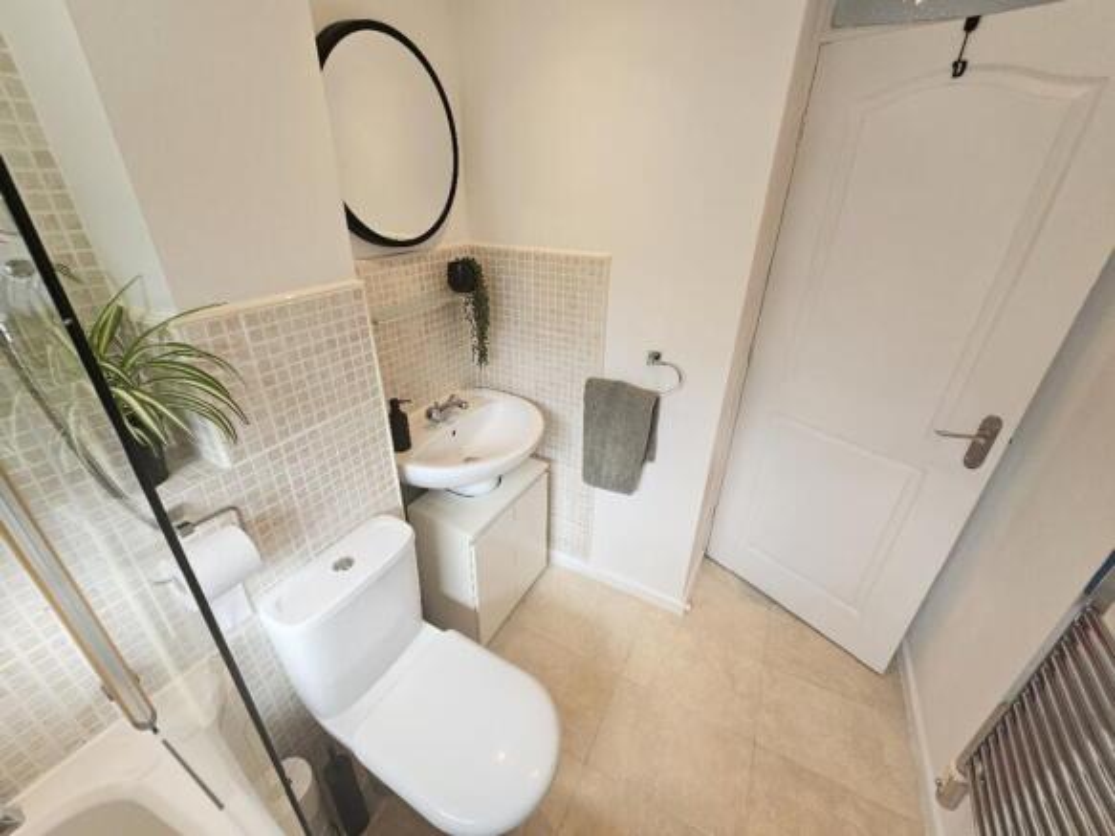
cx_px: 558
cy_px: 418
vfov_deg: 89.9
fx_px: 419
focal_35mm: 13
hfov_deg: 106.2
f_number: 2.2
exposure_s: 1/50
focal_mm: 2.2
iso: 64
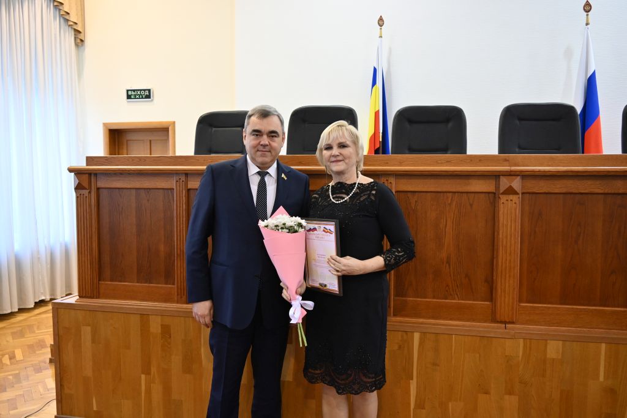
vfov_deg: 41.7
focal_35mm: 32
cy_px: 209
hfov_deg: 59.5
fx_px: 549
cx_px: 314
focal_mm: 21
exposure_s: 1/125
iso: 1600
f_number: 3.5
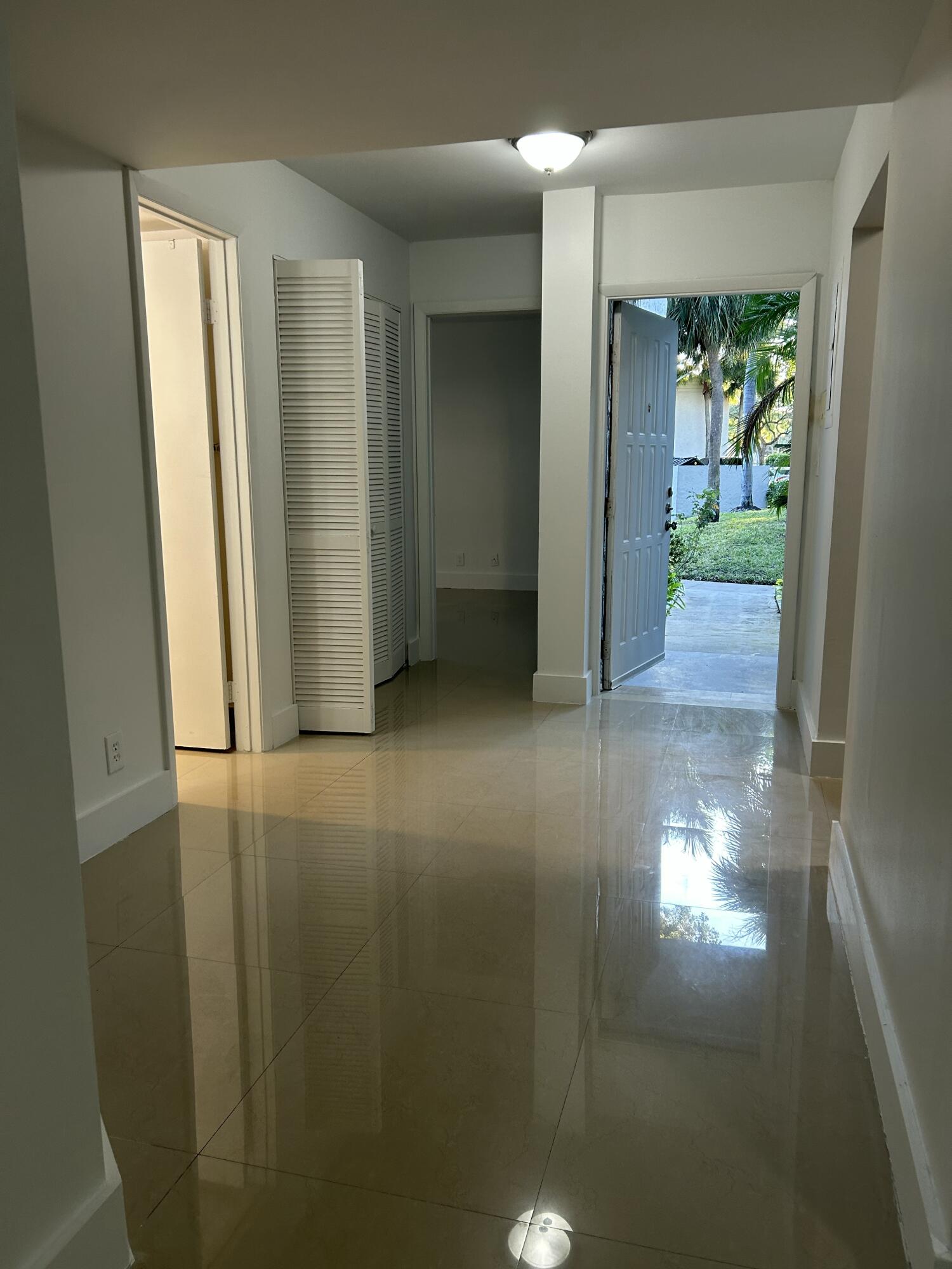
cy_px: 634
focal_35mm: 26
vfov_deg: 67.3
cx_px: 476
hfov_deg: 53.1
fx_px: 953
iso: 100
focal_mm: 5.7
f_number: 1.5
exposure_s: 1/120
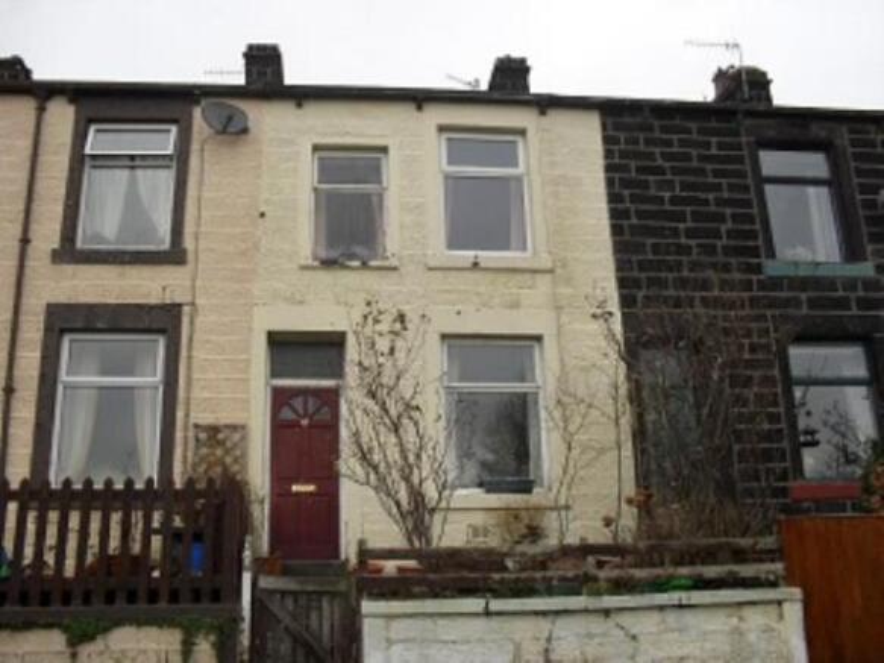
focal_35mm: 35
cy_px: 332
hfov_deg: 52.6
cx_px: 442
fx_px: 894
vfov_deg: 40.7
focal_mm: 6.3
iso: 100
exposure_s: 1/125
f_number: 3.2
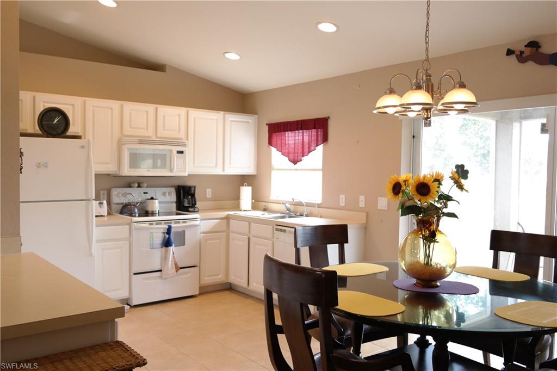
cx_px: 278
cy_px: 186
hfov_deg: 61.9
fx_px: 464
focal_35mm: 30
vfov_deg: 43.6
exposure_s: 1/40
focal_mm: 20
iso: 400
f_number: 3.5
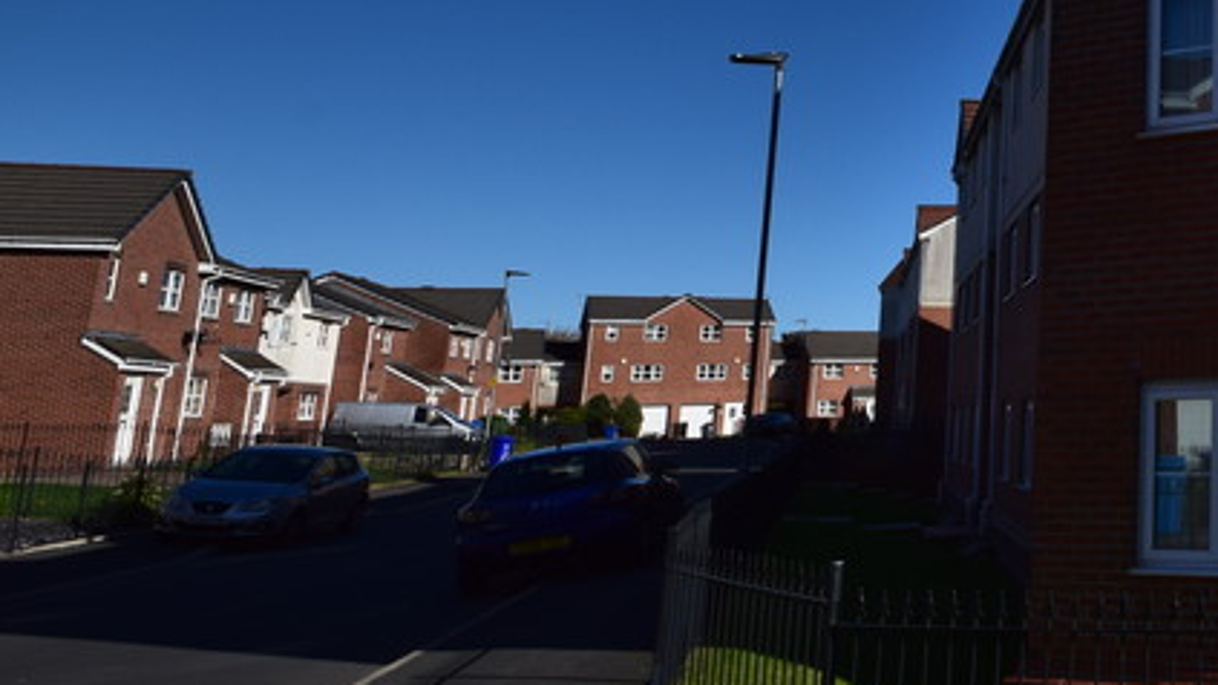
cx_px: 1417
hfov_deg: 39.9
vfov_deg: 30.1
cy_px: 99
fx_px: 1227
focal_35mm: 38
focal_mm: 10
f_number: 11
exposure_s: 1/500
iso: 360
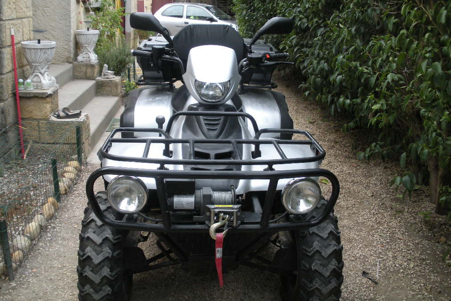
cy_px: 131
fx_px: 476
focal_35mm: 38
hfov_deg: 50.7
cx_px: 228
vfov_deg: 35.0
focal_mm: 6.3
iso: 138
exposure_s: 1/58.5
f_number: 3.5
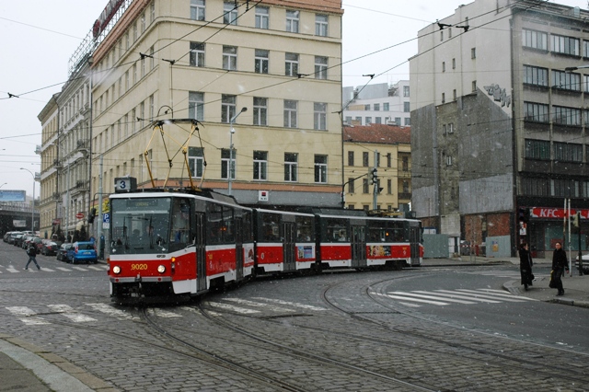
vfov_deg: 30.8
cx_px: 294
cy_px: 196
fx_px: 711
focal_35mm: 44
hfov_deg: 45.0
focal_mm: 29
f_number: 8
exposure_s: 1/250
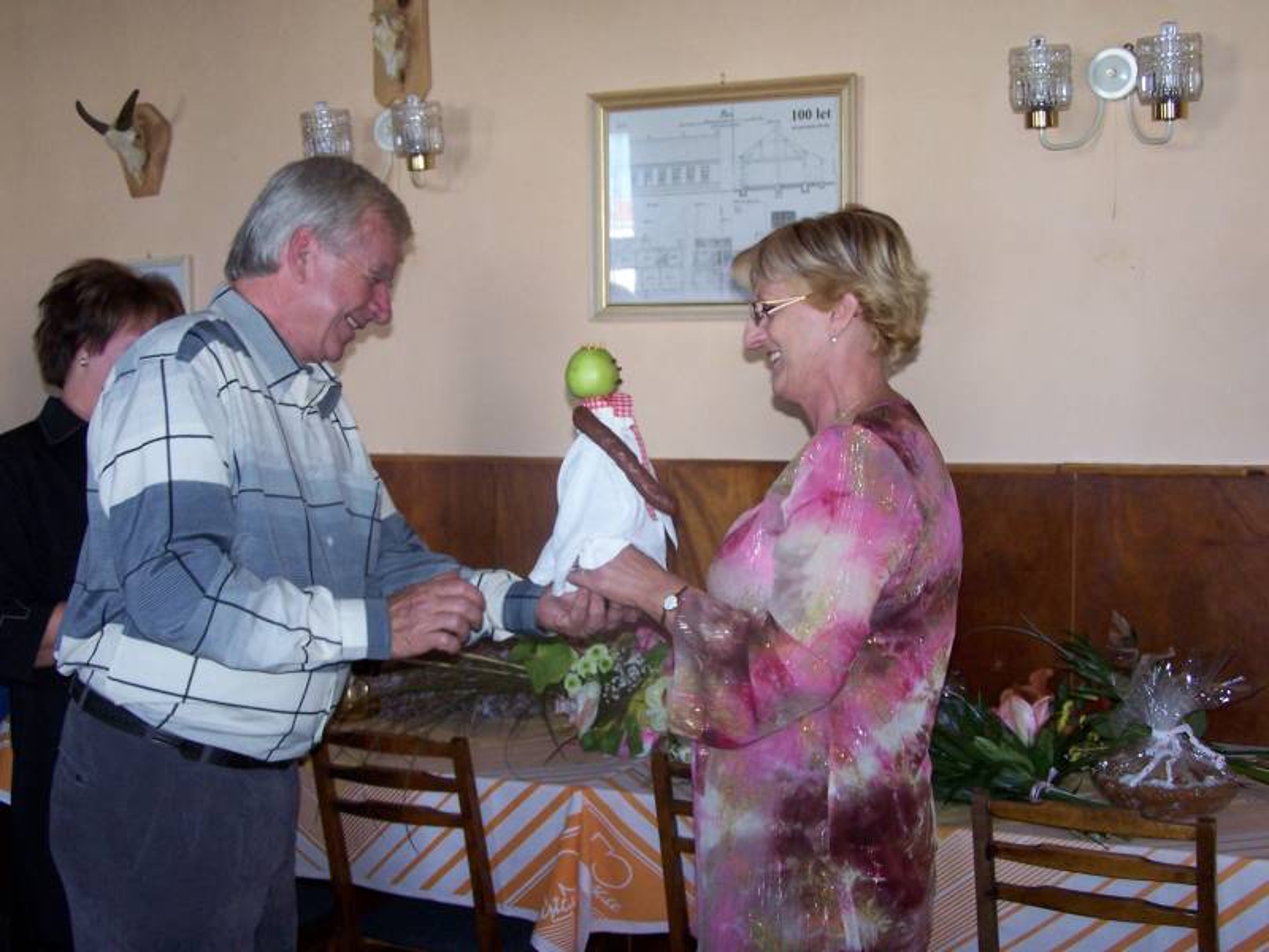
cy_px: 476
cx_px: 634
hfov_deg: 37.5
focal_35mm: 51
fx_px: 1870
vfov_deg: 28.6
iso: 140
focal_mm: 8.5
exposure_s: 1/60
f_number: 3
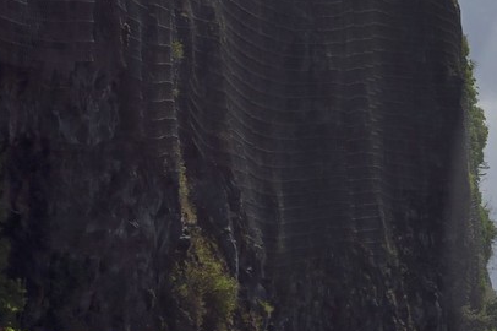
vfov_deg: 7.0
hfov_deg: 9.8
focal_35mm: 197
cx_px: 951
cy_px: 253
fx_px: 2717
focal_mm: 50
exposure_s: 1/1000
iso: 400
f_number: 11
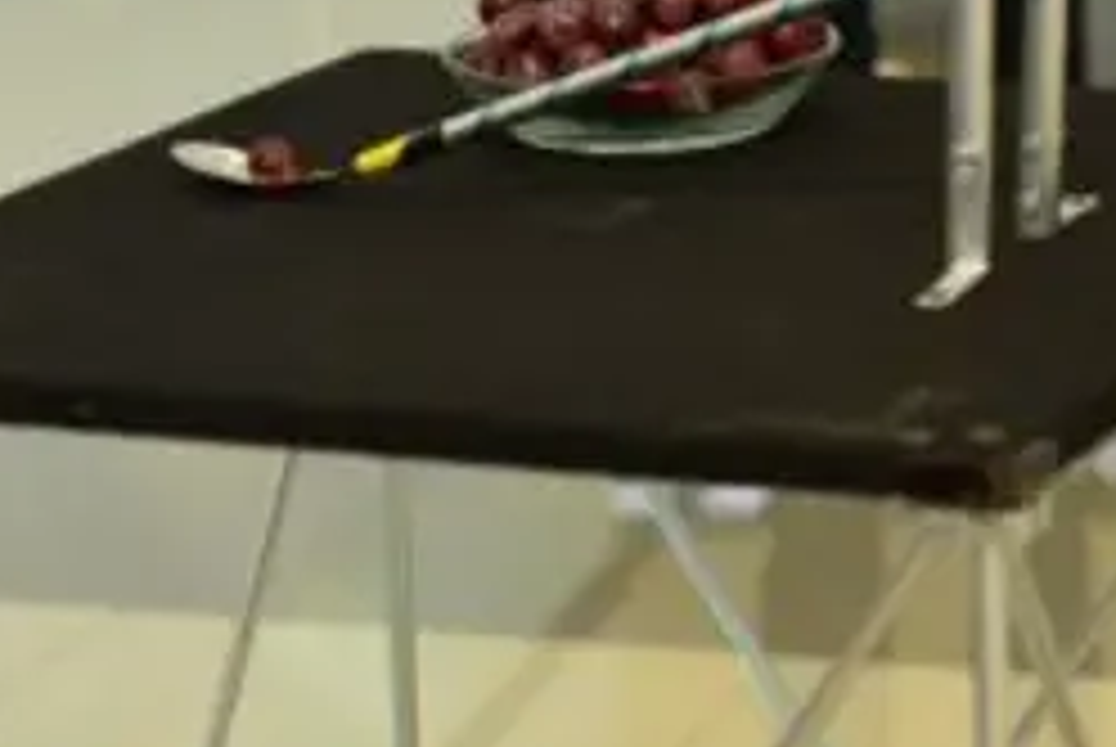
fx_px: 4873
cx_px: 1318
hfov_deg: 12.8
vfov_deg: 8.6
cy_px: -394
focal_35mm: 157
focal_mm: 50
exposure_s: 1/200
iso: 800
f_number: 2.5
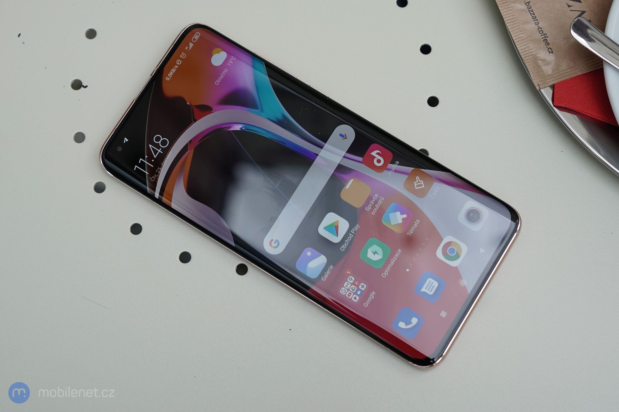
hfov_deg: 43.6
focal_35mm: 45
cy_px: 206
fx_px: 774
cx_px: 310
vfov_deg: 29.9
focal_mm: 45
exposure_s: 1/200
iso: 100
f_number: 5
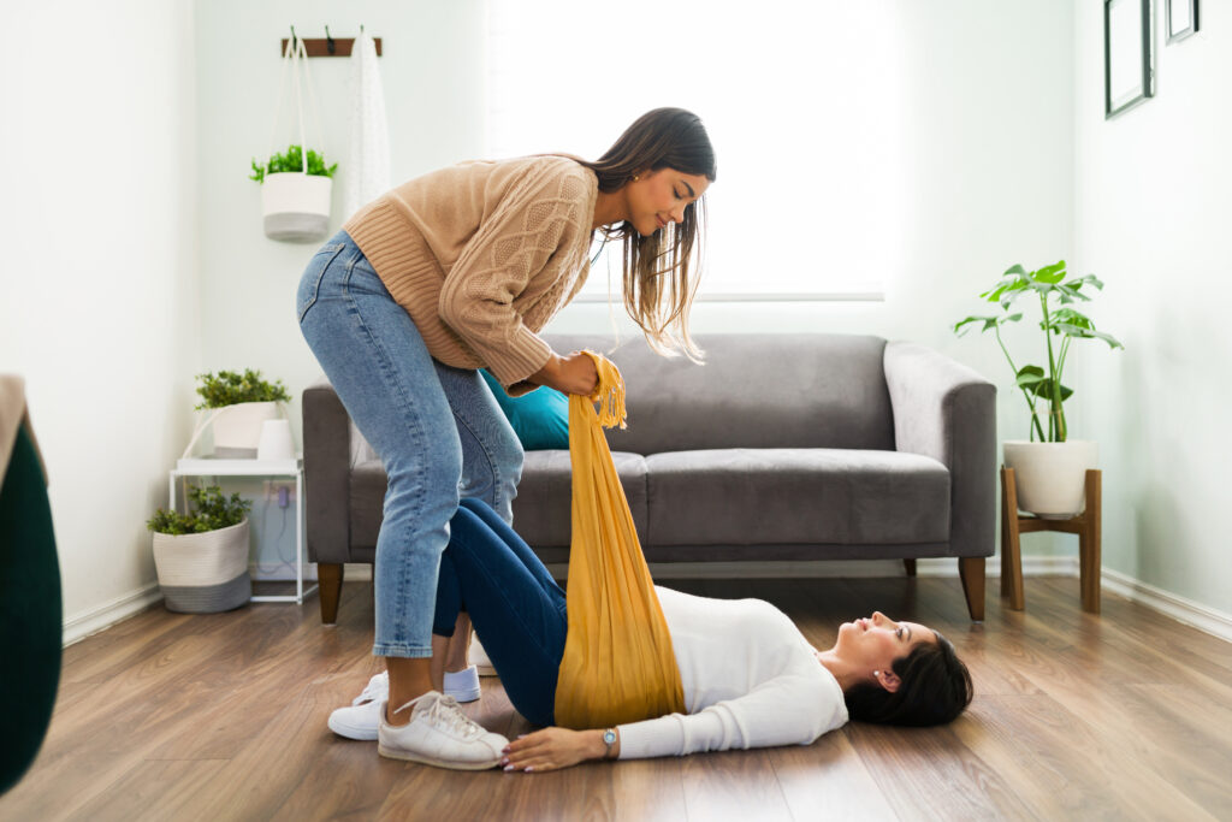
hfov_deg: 54.4
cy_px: 411
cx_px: 616
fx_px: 1198
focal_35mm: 35
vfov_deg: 37.9
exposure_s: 1/160
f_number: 1.8
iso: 400
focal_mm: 35
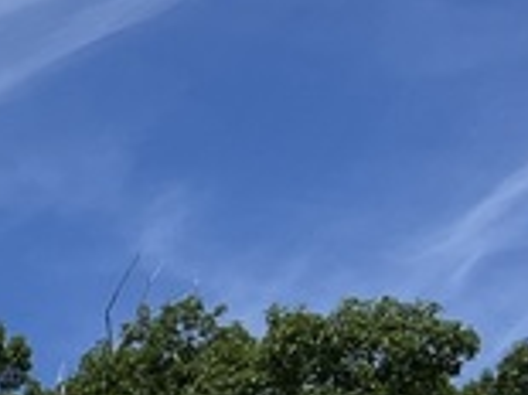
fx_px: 2561
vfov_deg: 7.9
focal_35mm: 168
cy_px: 1073
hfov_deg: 9.5
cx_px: -1008
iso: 50
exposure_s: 1/5319
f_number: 1.6
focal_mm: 5.1
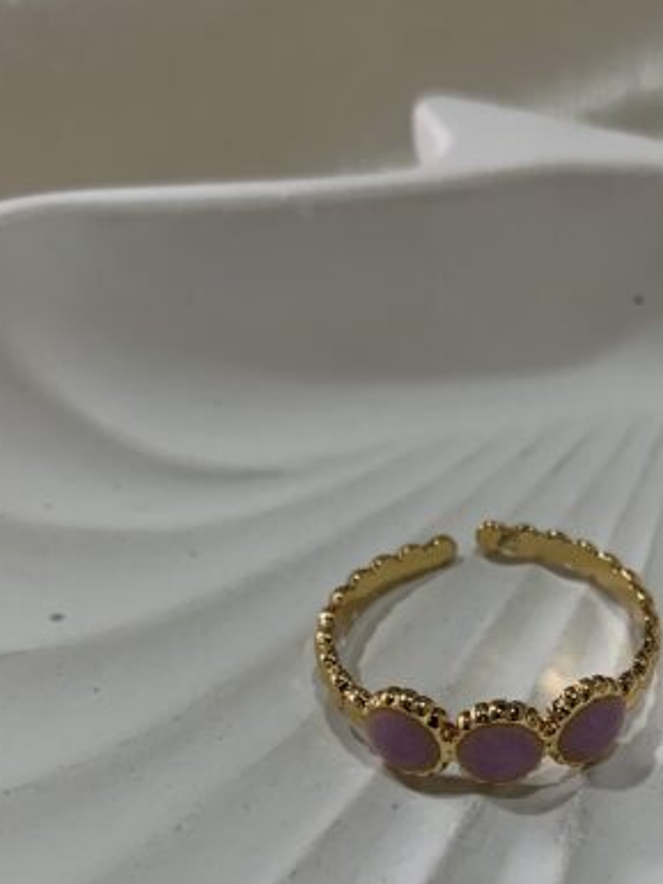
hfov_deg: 26.4
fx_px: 1378
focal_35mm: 54
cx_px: 562
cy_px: 654
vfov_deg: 34.8
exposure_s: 1/100
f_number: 1.8
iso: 80
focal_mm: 4.25
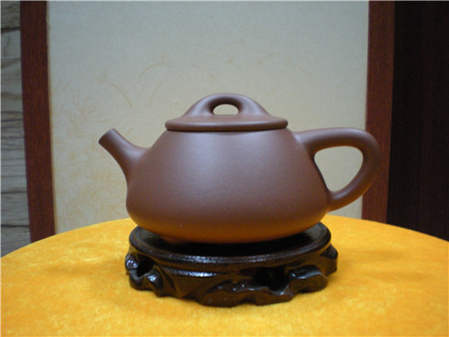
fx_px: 493
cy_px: 168
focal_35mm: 38
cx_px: 224
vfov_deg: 37.7
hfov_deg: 49.0
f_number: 3.1
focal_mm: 6.3
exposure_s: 1/8
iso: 372
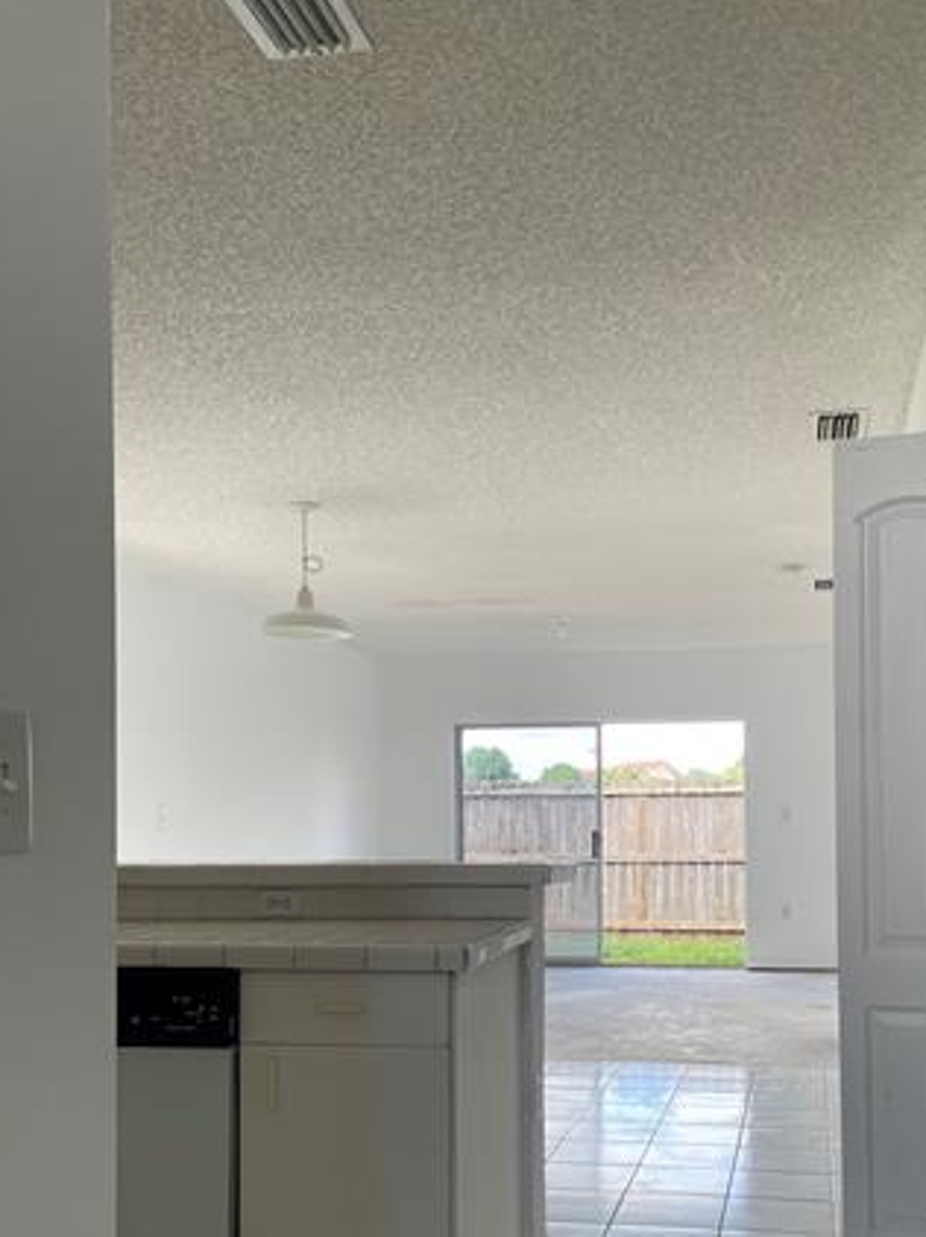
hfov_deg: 38.2
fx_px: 1321
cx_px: 621
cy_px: 815
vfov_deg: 49.4
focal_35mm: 37
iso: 32
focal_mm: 4.2
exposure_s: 1/120
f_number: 1.6
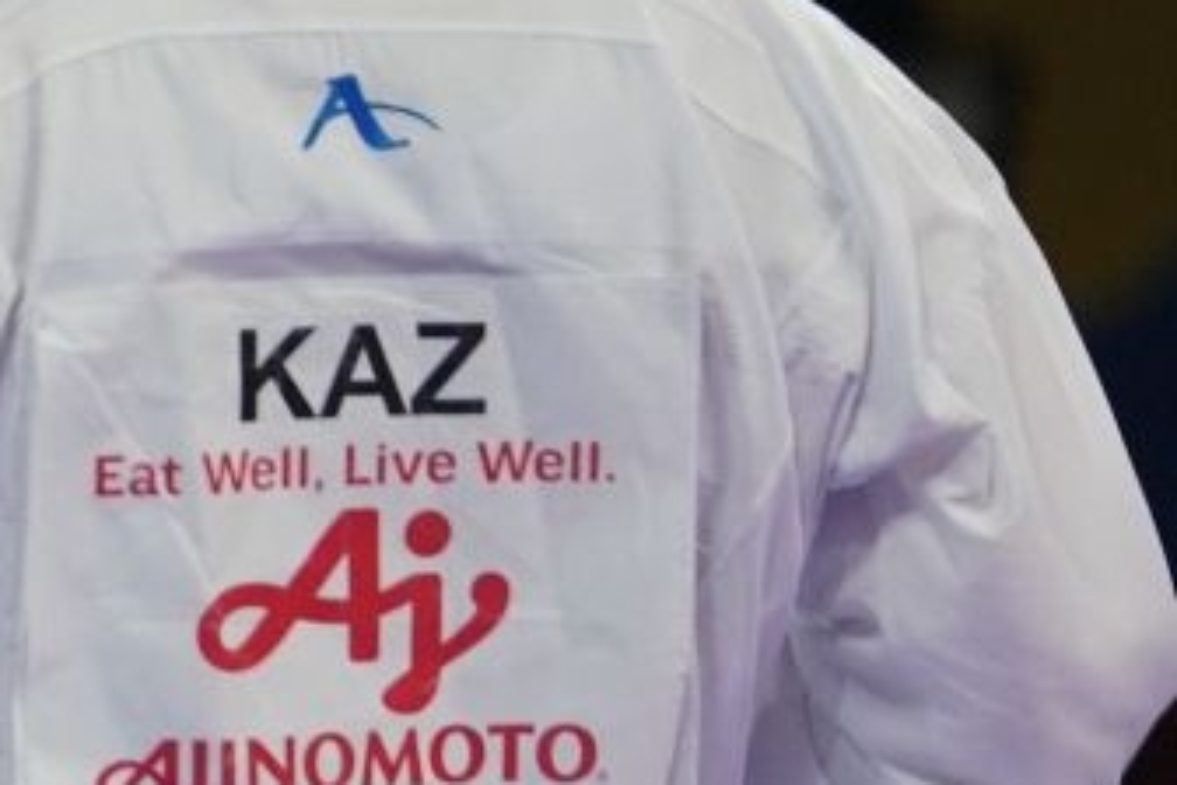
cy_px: 217
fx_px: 34980
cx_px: -1723
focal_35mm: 1070
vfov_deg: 1.3
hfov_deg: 1.9
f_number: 2.8
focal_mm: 200
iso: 1600
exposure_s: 1/1000
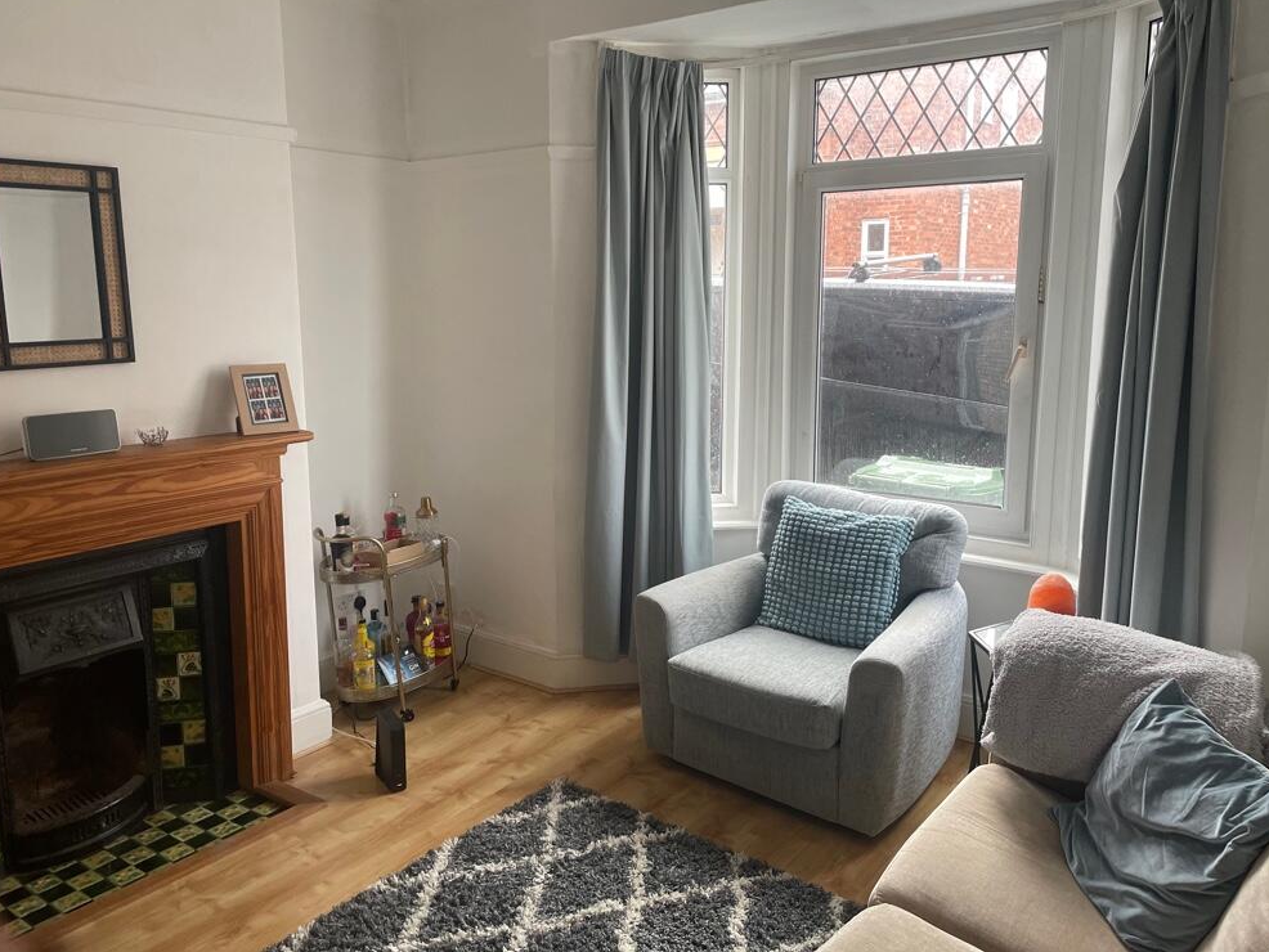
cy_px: 459
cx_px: 627
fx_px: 990
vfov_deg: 51.4
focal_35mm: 27
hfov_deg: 65.3
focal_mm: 4.2
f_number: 1.6
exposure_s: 1/100
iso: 125
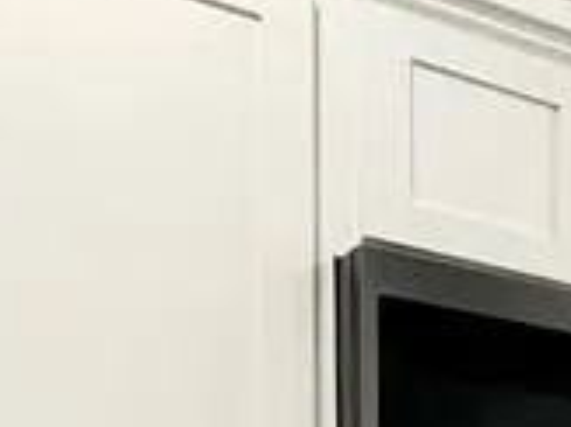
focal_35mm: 88
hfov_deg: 16.7
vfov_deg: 14.6
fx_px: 1451
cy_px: 784
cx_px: 1142
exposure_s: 1/120
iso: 200
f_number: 2.2
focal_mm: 2.22
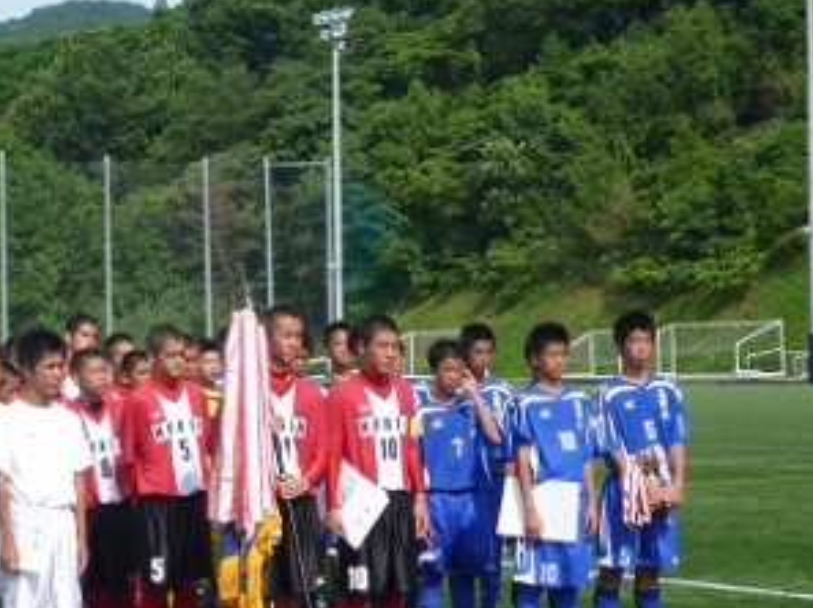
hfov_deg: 16.6
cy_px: 434
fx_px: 2768
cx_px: 172
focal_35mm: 118
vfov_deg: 12.5
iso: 160
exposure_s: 1/500
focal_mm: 12.4
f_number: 5.1
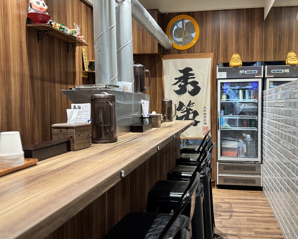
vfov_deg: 47.1
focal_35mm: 31
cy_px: 118
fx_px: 273
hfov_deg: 56.7
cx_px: 182
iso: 250
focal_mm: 6.76
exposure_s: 1/60
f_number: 1.78
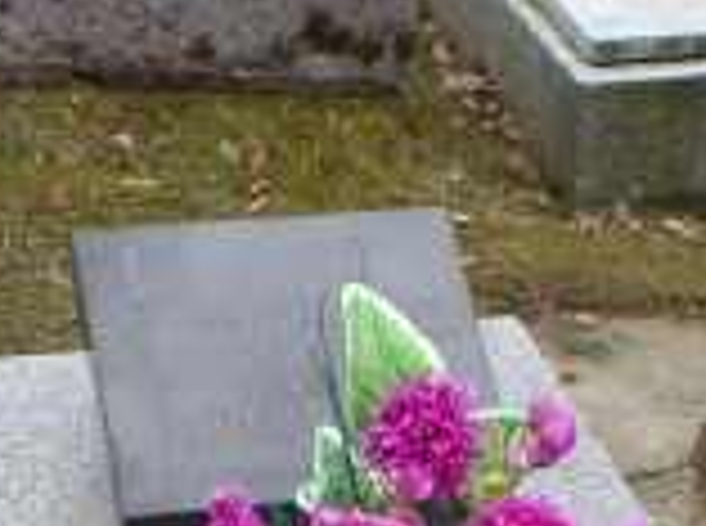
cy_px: 931
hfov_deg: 20.9
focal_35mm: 94
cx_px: 432
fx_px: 1913
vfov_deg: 14.0
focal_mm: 4.1
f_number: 3.5
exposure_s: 1/180
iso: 100
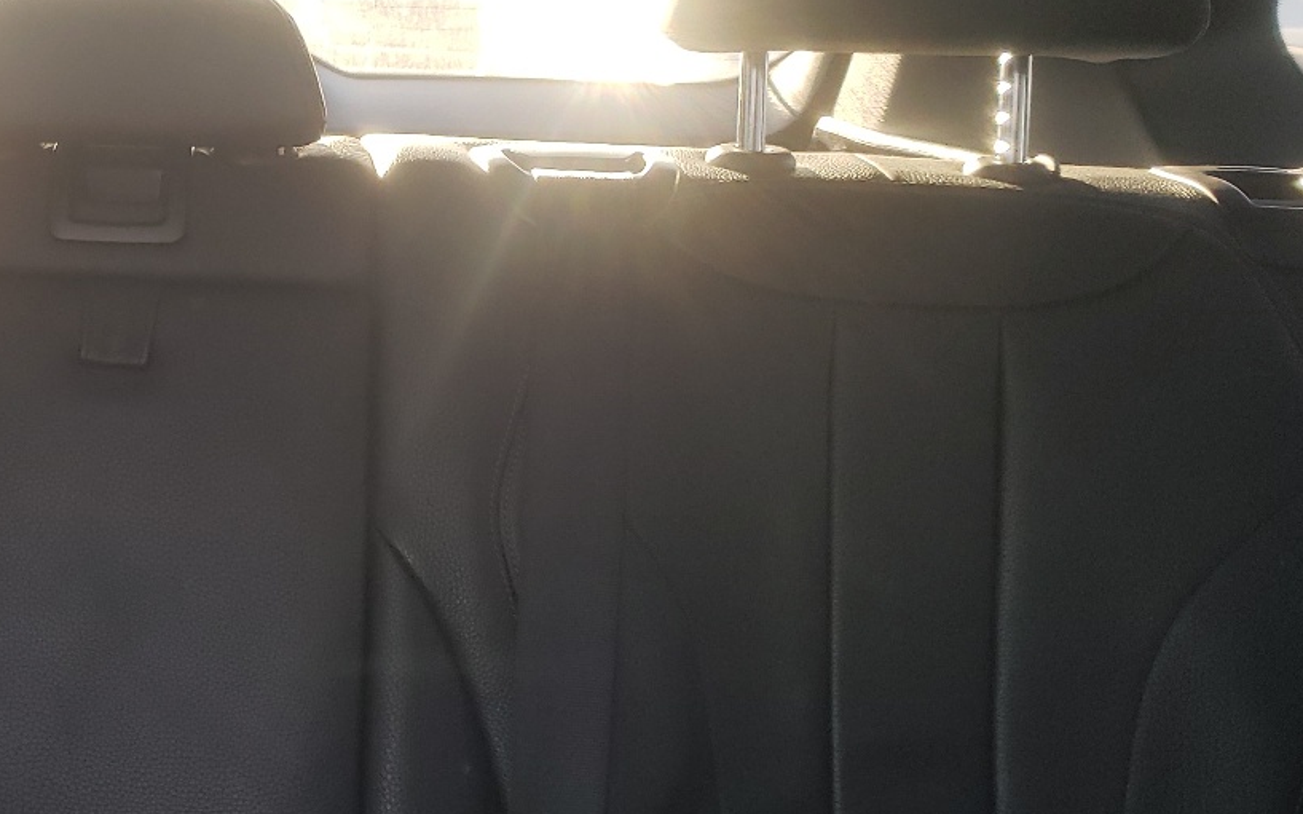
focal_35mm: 54
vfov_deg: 23.9
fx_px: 1917
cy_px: 441
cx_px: 120
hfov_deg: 35.3
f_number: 1.5
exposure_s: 1/120
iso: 74
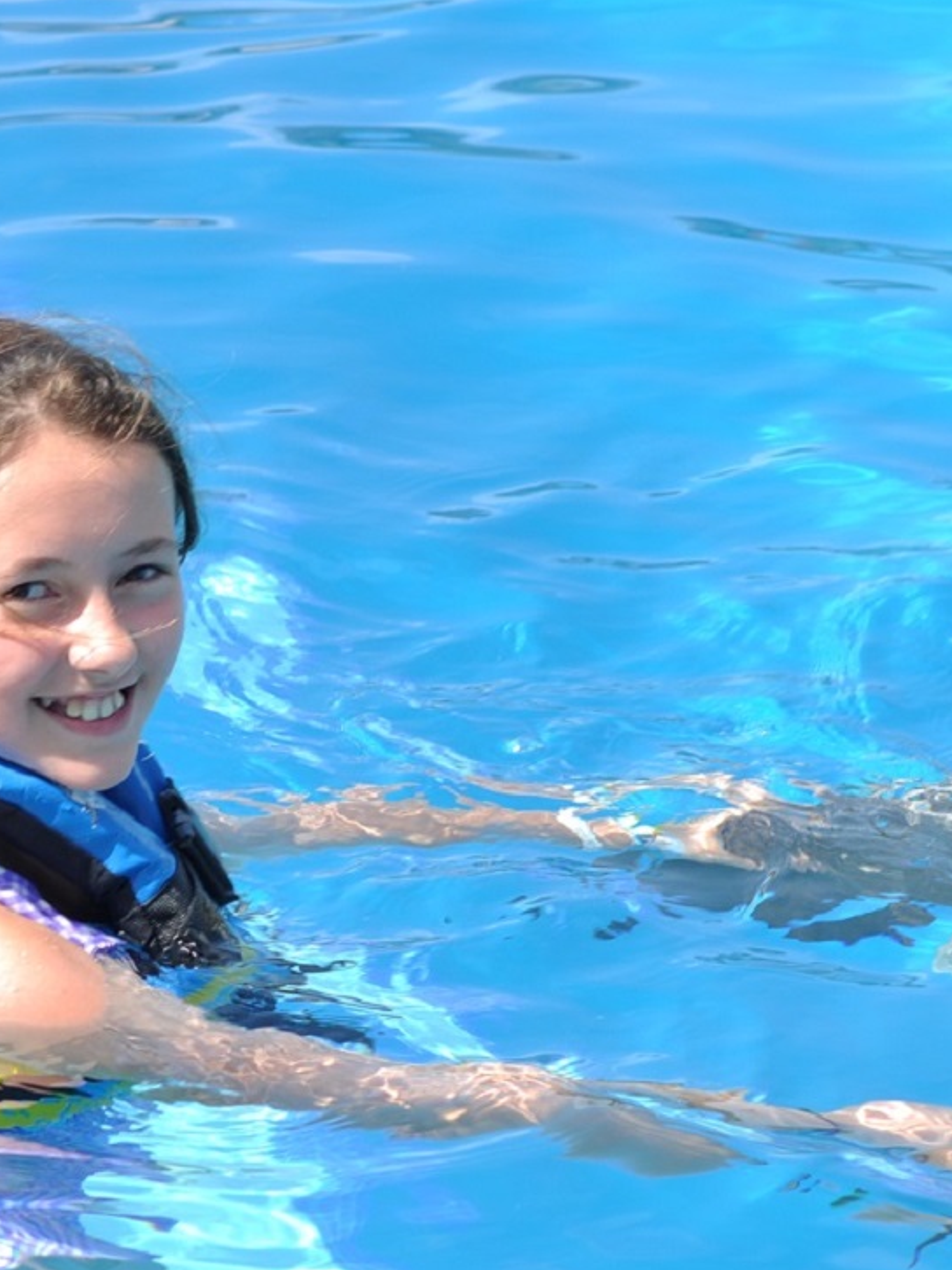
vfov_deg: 7.3
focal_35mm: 271
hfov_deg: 5.5
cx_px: 681
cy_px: 646
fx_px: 9938
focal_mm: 105
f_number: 9
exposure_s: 1/200
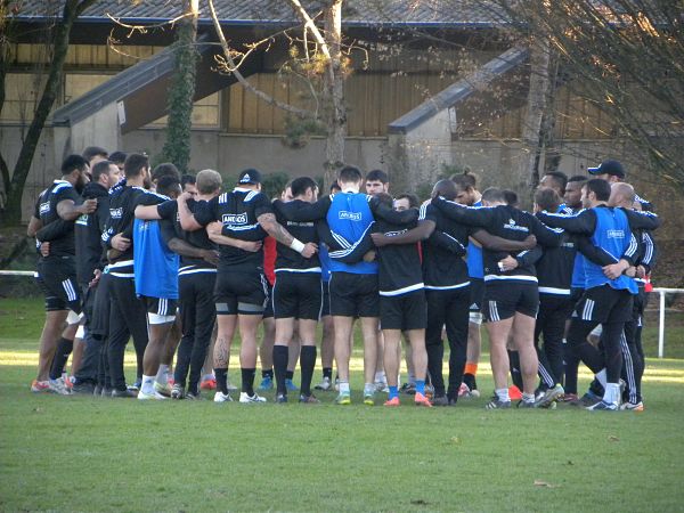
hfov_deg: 4.7
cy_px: 256
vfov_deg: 3.5
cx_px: 342
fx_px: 8398
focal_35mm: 425
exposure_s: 1/120
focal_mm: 75.7
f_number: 5
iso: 400
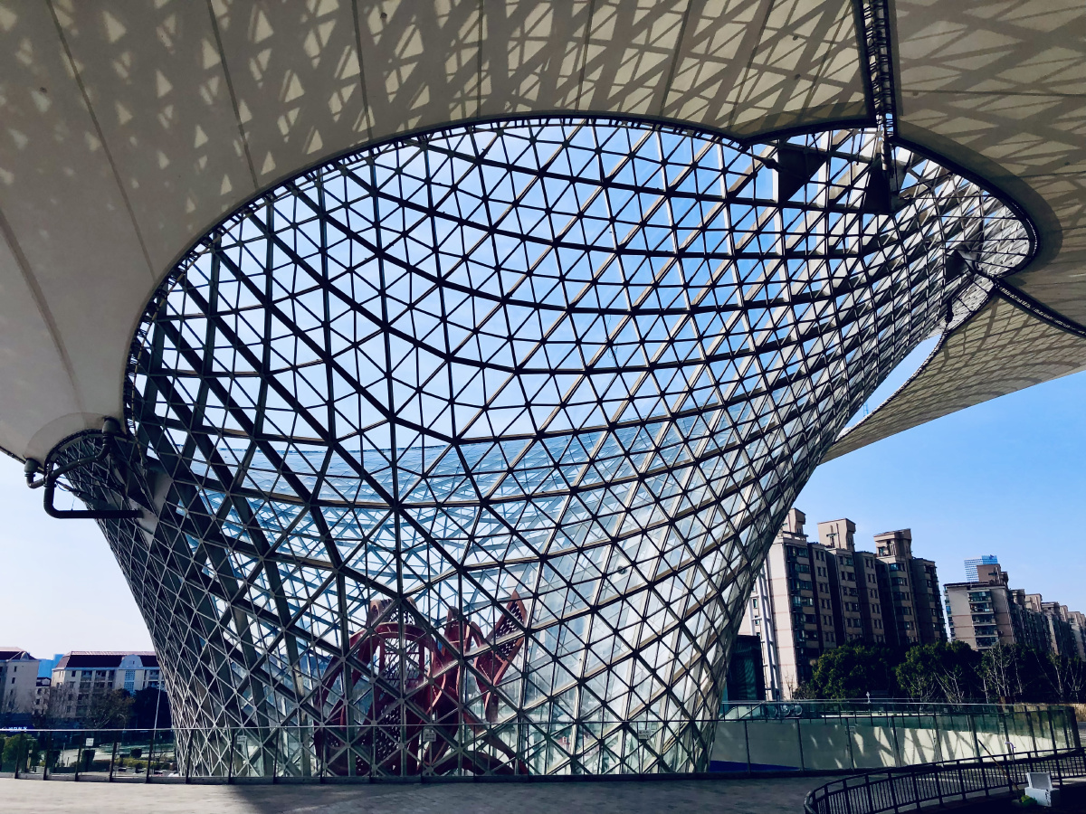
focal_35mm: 28
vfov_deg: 49.7
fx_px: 878
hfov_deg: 63.4
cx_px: 543
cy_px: 407
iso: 20
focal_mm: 4
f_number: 1.8
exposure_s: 1/2825
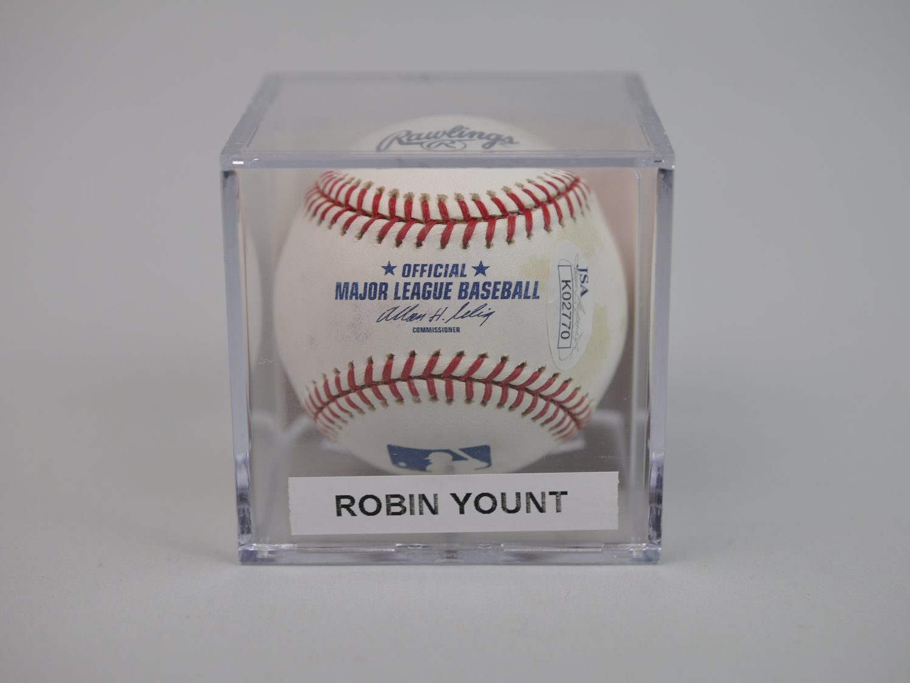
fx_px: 1735
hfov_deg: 29.4
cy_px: 345
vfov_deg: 22.3
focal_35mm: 66
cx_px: 447
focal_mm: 40
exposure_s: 1/60
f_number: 4
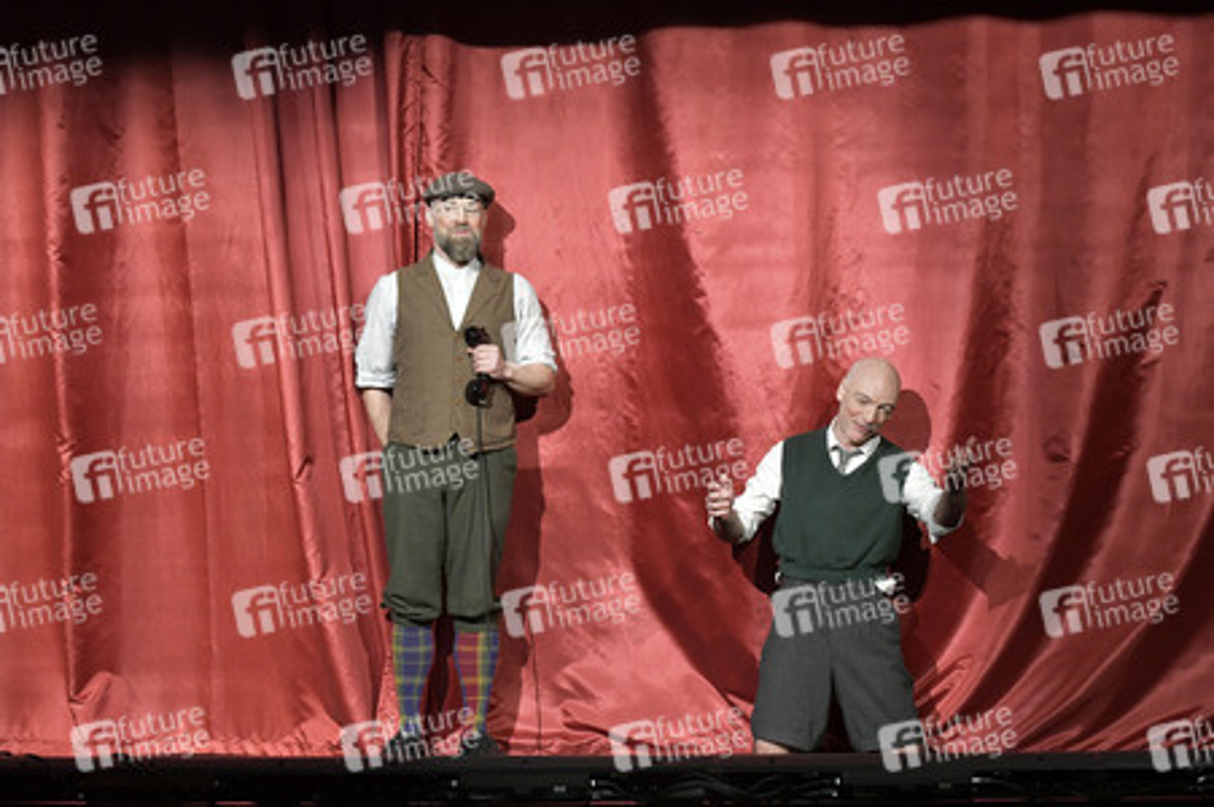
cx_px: 607
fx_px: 3437
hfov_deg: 20.0
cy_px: 404
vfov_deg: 13.4
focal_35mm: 102
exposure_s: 1/160
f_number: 5.6
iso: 3200
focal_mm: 102
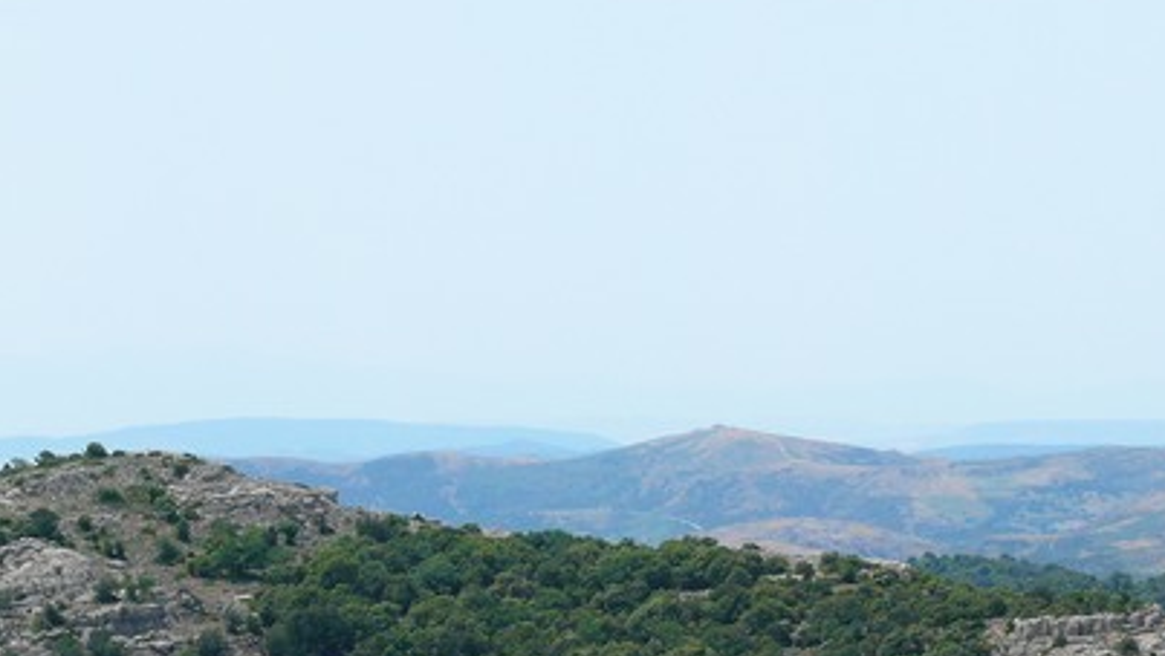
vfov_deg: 7.4
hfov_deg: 13.1
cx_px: 847
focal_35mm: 164
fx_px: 5068
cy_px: 769
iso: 100
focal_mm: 17.1
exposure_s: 1/250
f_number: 4.5
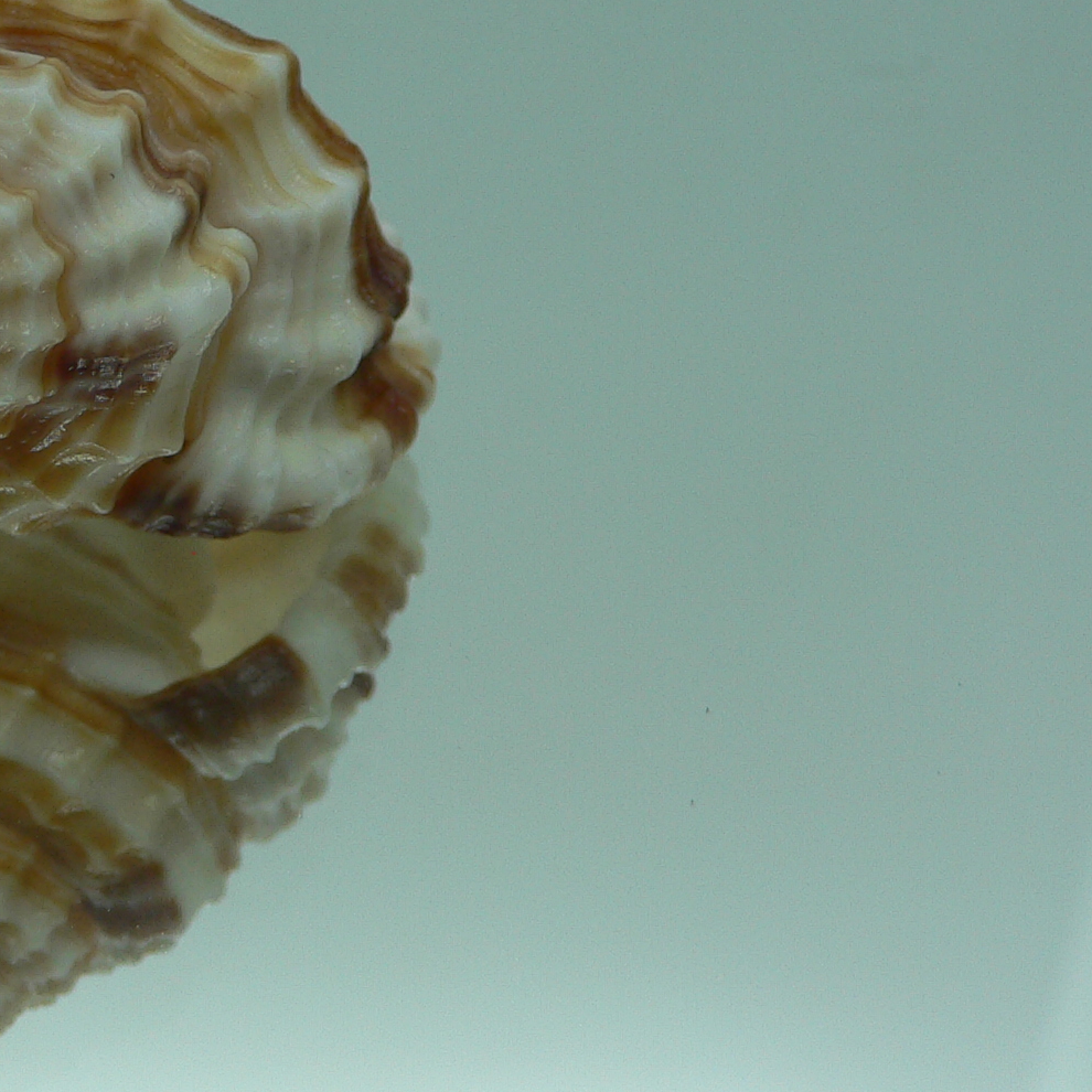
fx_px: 2248
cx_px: 69
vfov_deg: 27.2
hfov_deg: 26.2
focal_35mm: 63
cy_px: 389
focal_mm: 4.6
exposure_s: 1/80
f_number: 2.8
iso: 80
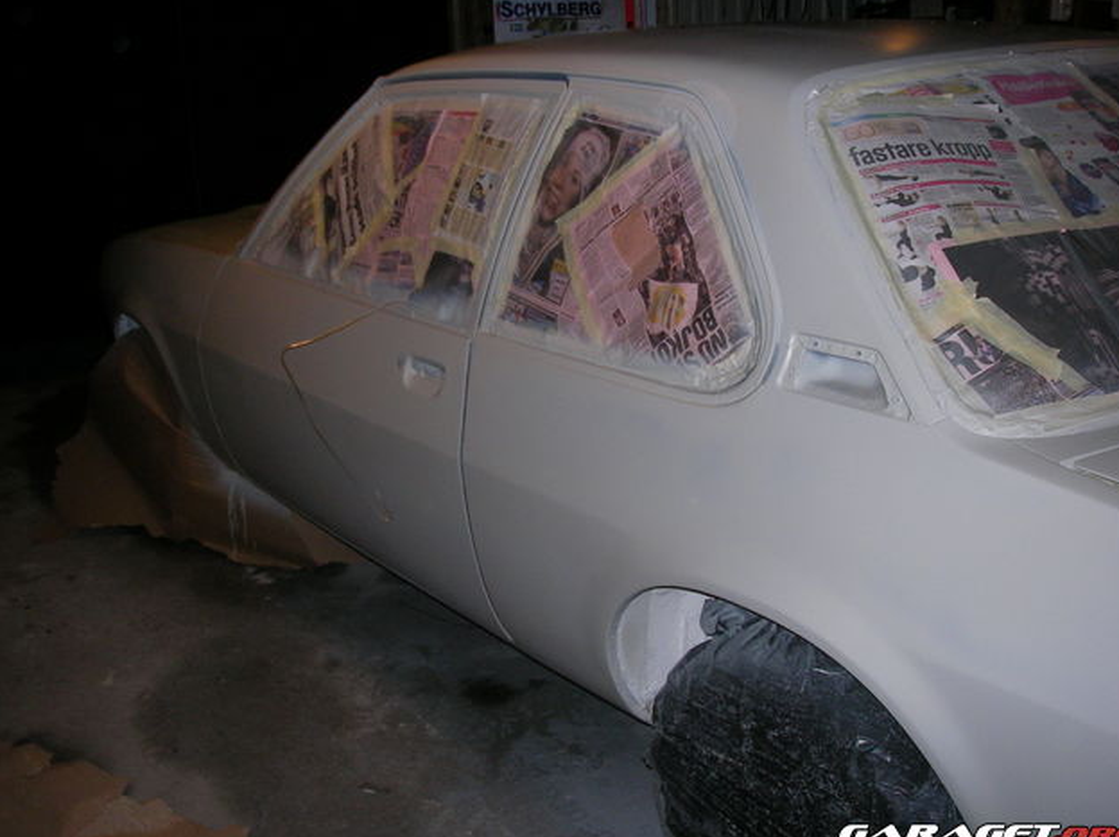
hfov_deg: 47.9
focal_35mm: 39
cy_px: 422
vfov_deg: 36.8
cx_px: 572
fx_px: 1260
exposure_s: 1/30
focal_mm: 6.3
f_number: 3.3
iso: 100
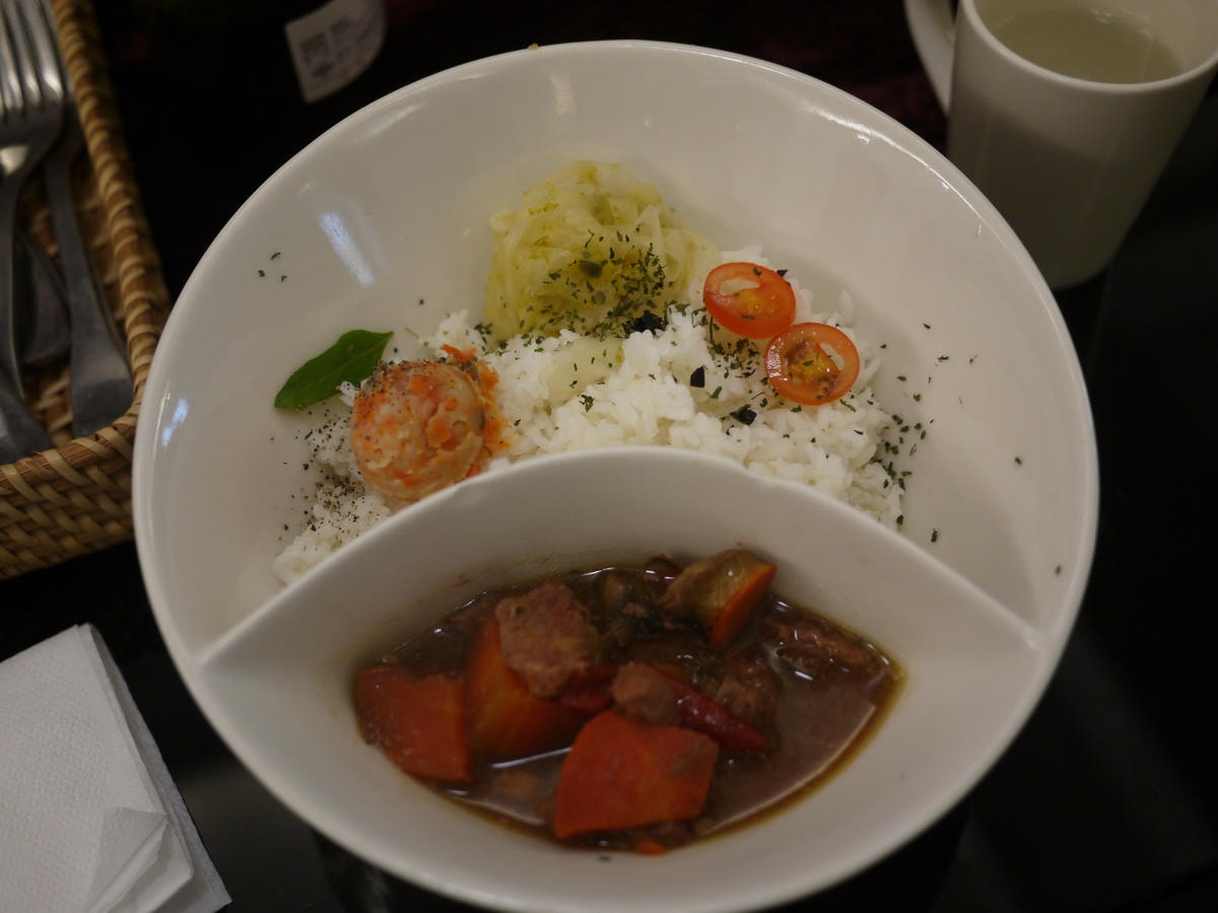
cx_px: 609
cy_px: 456
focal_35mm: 40
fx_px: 1407
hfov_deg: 46.8
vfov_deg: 36.0
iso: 320
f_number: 1.7
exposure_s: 1/60
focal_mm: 20
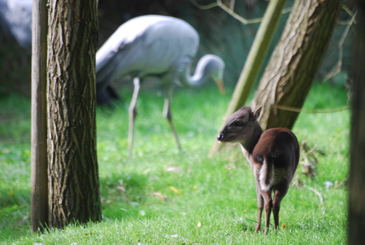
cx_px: 182
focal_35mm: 450
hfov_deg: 4.6
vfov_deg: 3.1
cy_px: 122
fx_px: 4568
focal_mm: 300
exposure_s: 1/125
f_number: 5.6
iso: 400
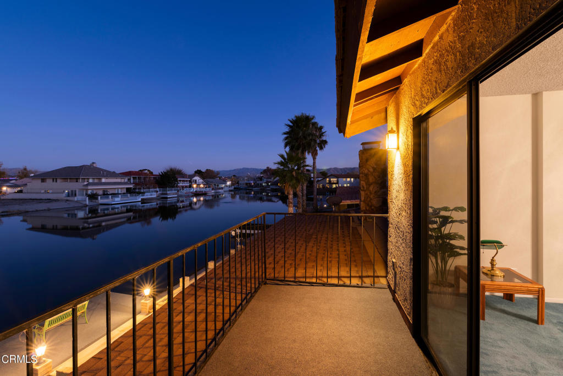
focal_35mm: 15
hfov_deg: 100.4
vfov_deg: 77.3
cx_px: 282
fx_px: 235
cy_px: 188
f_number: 10
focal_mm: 15
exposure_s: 30
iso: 64
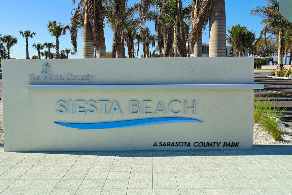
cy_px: 86
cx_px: 131
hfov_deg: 51.8
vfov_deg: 35.9
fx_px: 300
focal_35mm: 37
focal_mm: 33
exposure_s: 1/250
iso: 100
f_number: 8
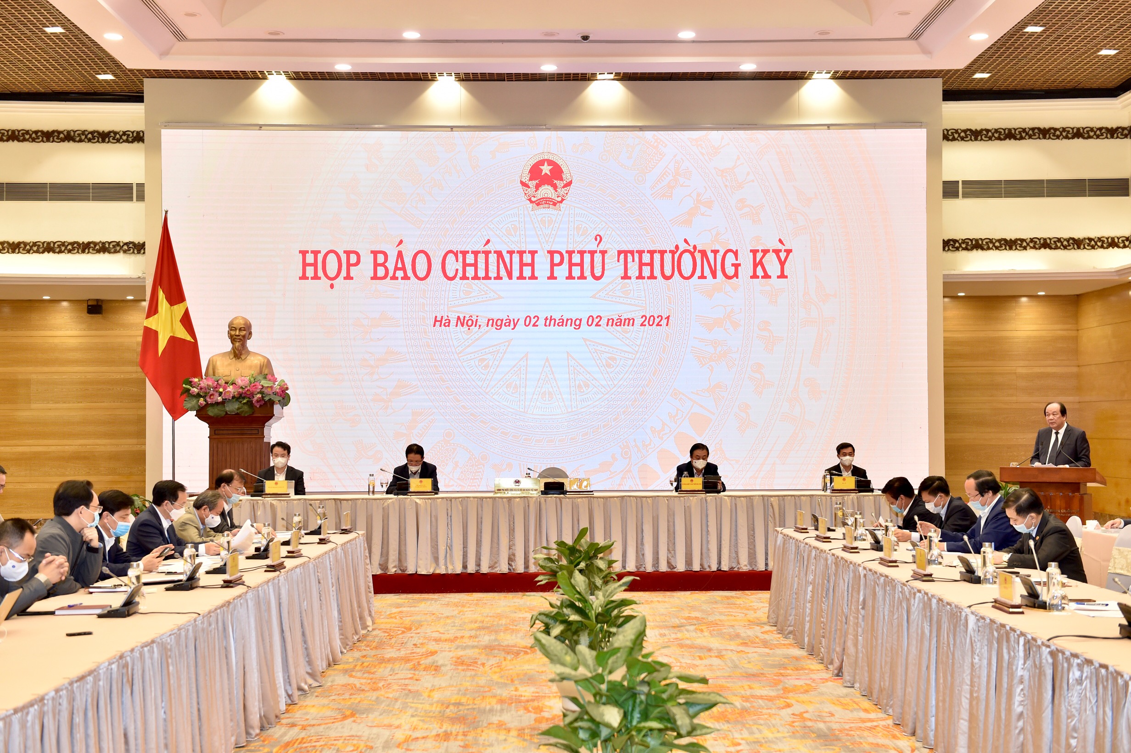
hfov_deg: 38.2
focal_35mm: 52
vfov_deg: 26.0
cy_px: 376
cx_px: 566
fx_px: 1633
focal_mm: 52
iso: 1250
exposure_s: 1/125
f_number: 4
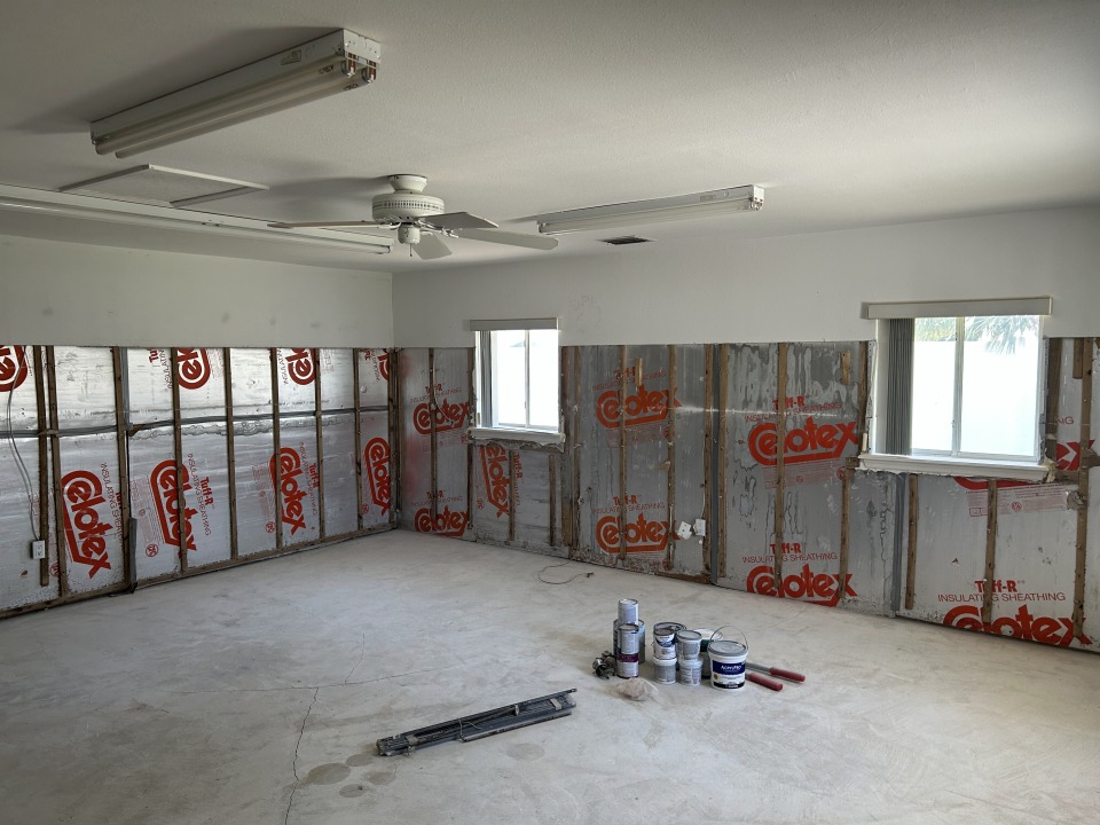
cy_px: 412
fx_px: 826
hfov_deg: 67.3
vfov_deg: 53.1
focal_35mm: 26
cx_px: 550
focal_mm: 5.7
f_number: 1.5
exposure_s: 1/121
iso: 100
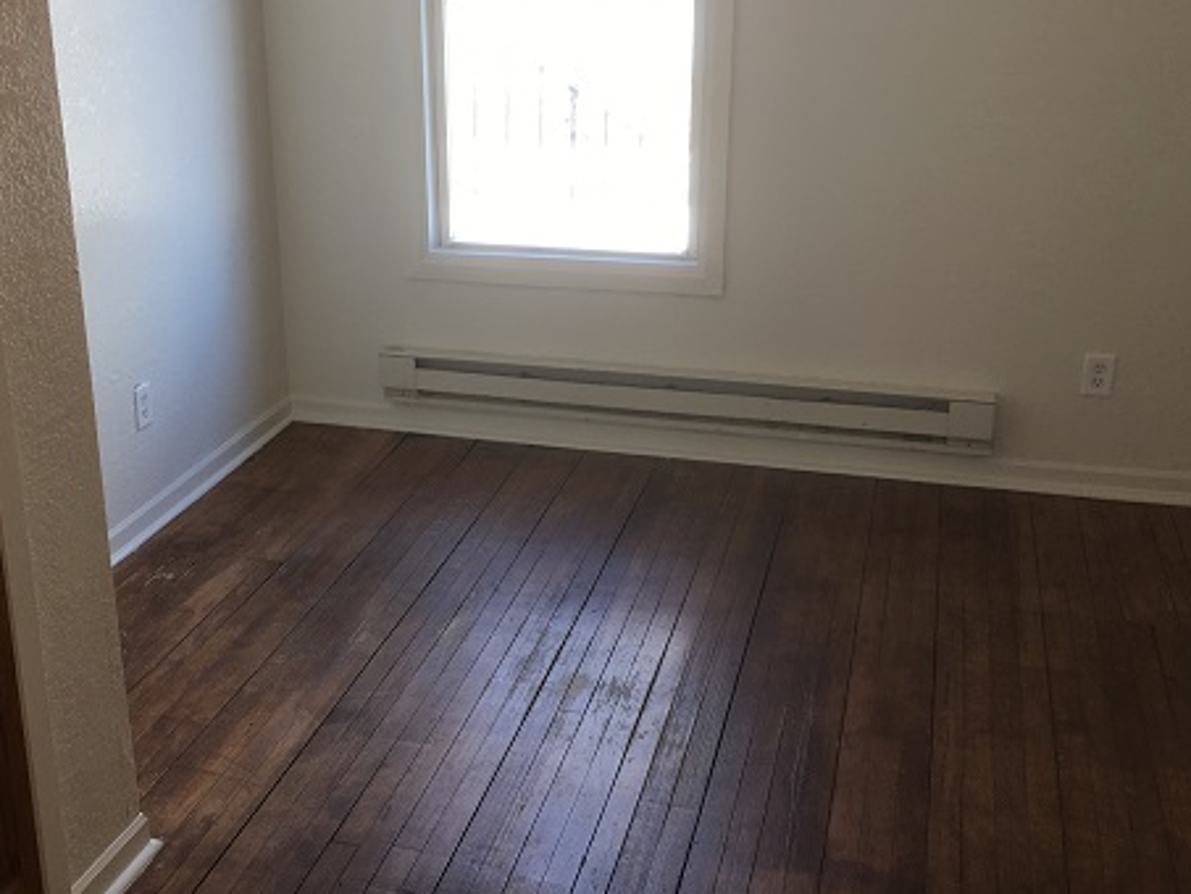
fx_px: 1411
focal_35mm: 41
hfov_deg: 45.5
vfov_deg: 35.1
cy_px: 410
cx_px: 484
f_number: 2.2
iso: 25
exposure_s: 1/60
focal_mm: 4.15
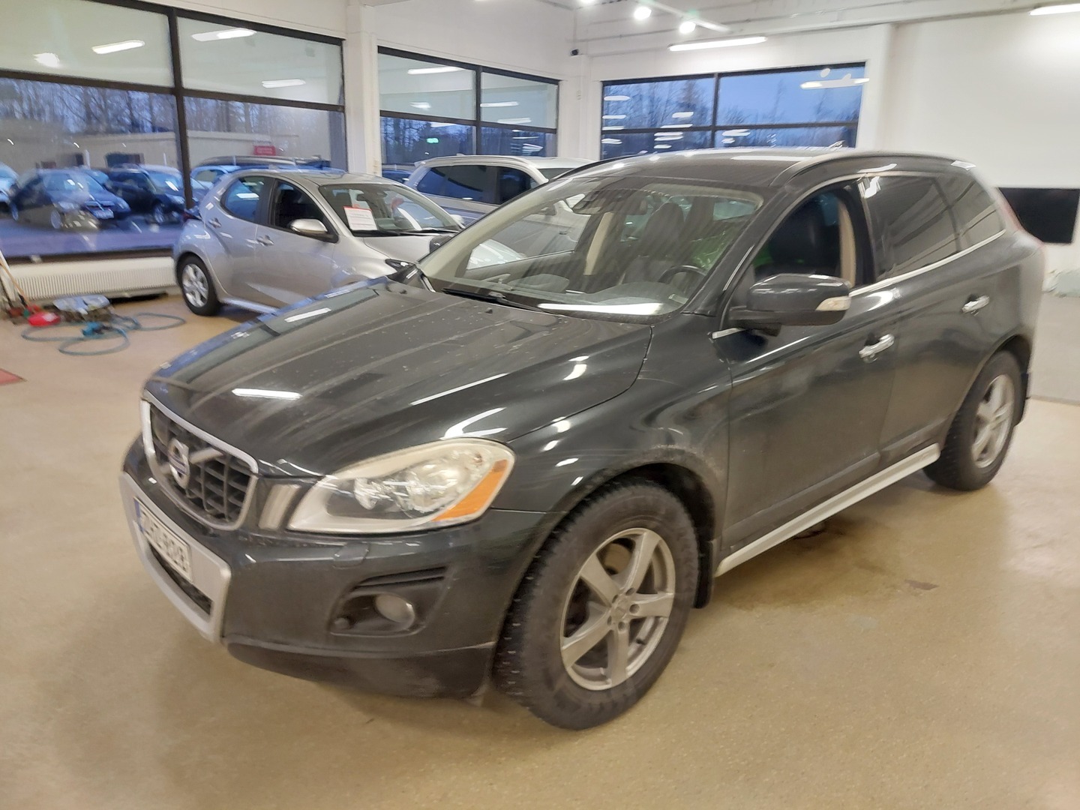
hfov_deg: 69.4
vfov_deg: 54.9
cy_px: 405
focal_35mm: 25
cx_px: 540
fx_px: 780
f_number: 1.8
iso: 400
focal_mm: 5.23
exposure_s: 1/50
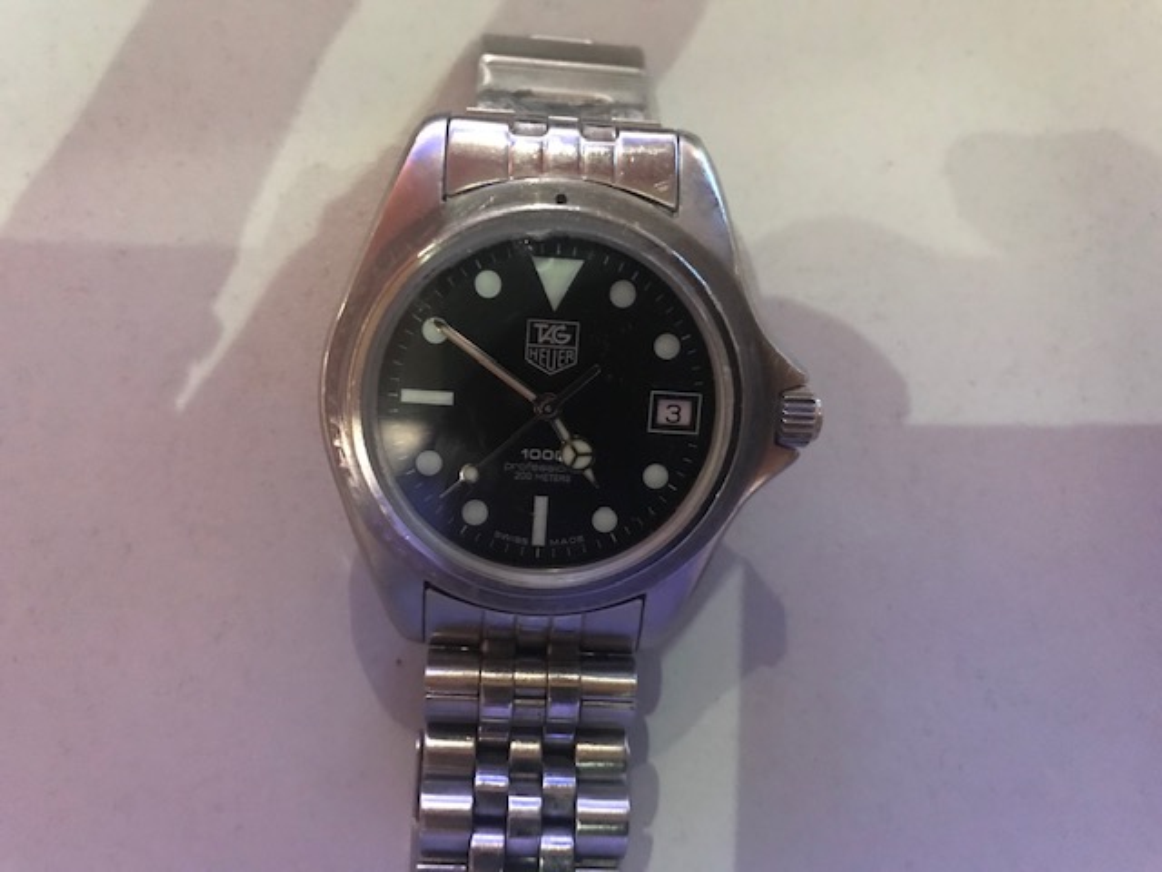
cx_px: 581
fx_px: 940
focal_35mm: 28
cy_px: 436
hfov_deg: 63.4
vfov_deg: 49.7
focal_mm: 3.99
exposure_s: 1/4
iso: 100
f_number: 1.8
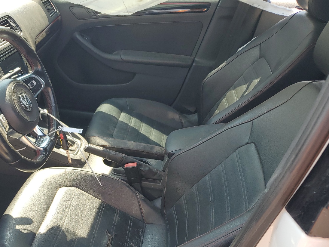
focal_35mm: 38
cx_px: 93
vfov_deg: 37.1
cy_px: 176
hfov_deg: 47.6
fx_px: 361
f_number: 1.5
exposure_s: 1/400
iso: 50
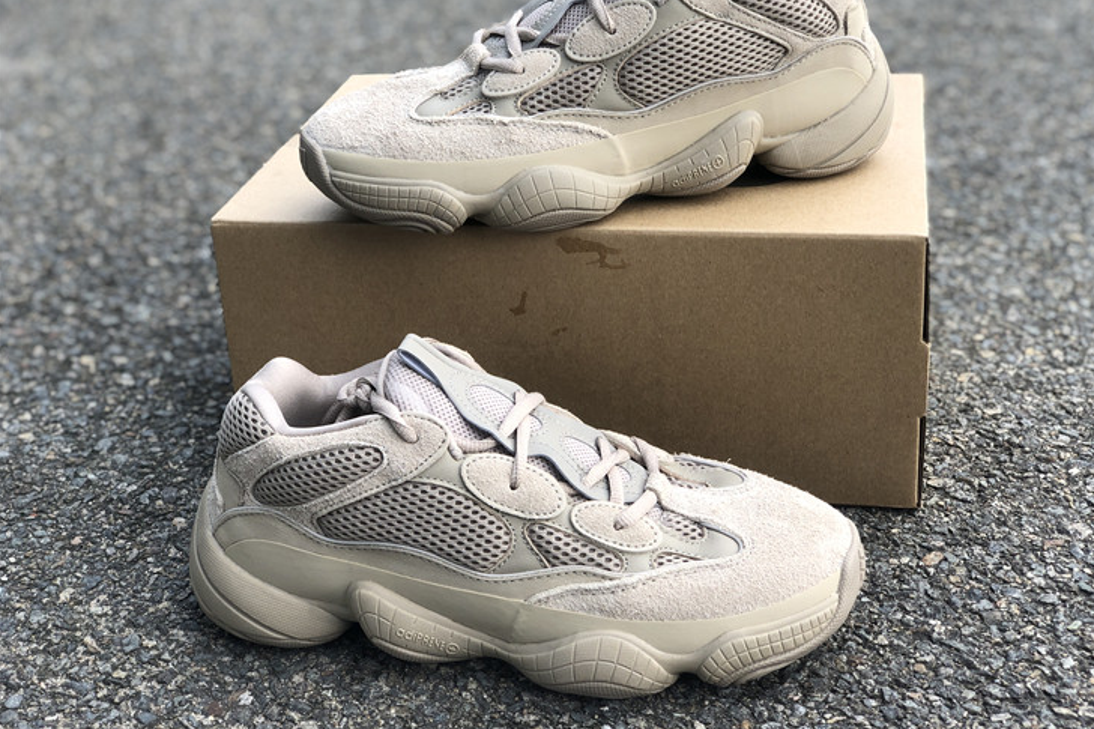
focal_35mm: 55
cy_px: 318
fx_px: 1671
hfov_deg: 36.3
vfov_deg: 24.6
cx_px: 553
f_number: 2.4
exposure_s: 1/235
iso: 16
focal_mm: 6
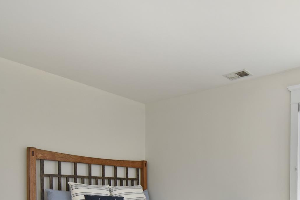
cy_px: 195
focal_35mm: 33
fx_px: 275
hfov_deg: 53.9
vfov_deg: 36.4
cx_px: 233
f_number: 11
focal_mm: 11
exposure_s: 1/100
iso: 640
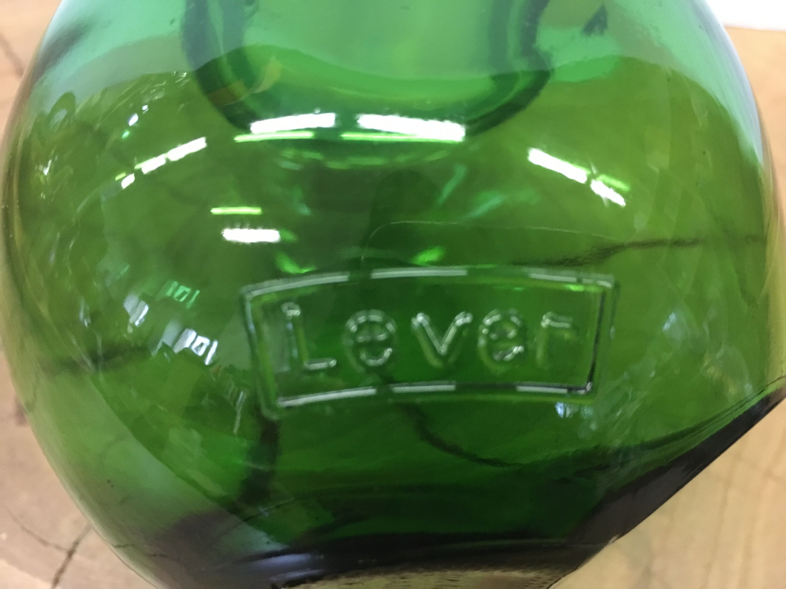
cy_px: 294
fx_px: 658
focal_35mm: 29
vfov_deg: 48.2
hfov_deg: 61.7
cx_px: 393
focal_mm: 4.15
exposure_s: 1/17
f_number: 2.2
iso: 250
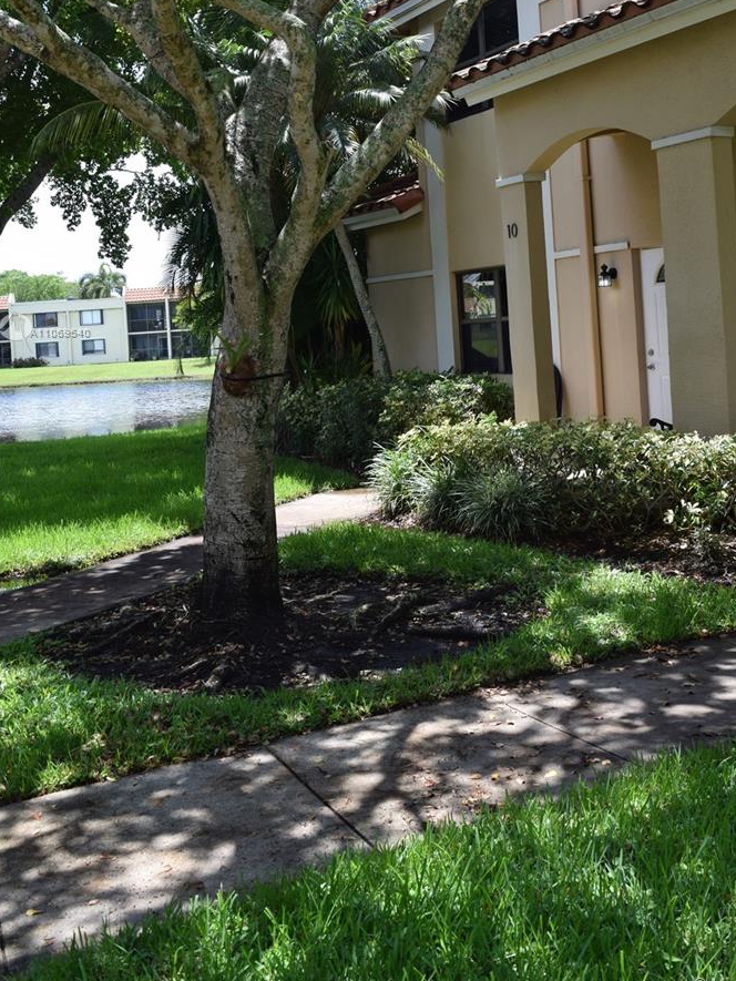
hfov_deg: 33.5
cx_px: 437
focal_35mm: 43
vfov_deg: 43.3
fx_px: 1219
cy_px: 333
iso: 250
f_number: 8
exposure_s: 1/250
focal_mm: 22
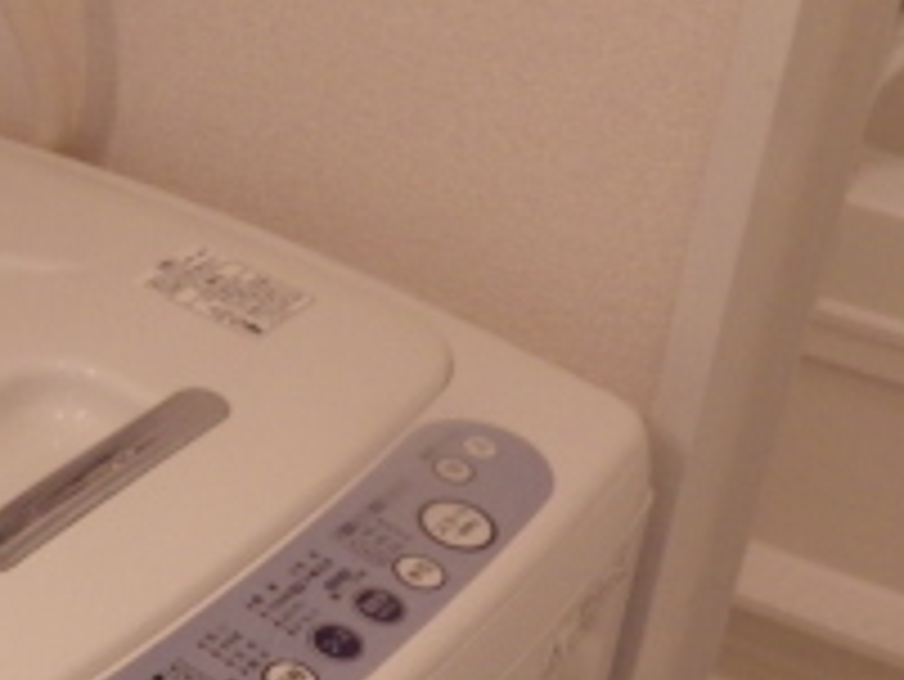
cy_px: 829
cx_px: 22
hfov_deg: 26.4
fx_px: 1829
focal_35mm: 70
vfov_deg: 19.7
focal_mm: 4
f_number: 3.1
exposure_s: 1/45
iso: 250
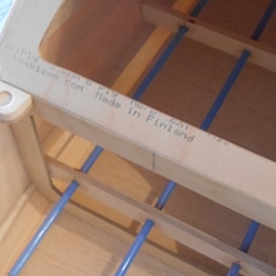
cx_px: 123
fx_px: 595
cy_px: 163
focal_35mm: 66
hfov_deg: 26.1
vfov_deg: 26.1
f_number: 3.6
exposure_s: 1/10
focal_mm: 5.5
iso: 800
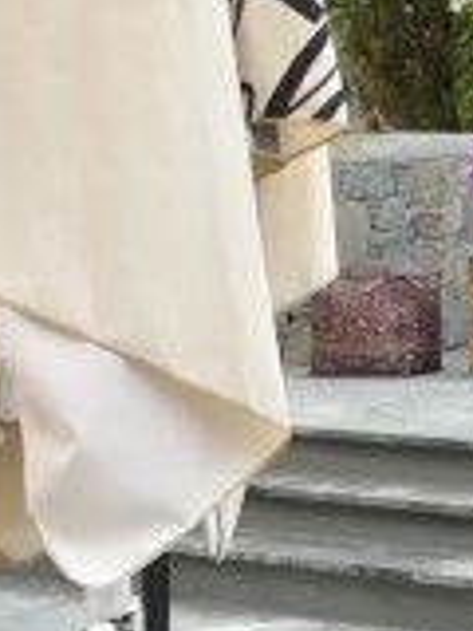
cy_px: 588
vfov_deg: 11.8
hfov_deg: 8.7
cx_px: 717
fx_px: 3024
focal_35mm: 166
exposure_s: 1/222
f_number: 2.2
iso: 50
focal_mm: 3.83
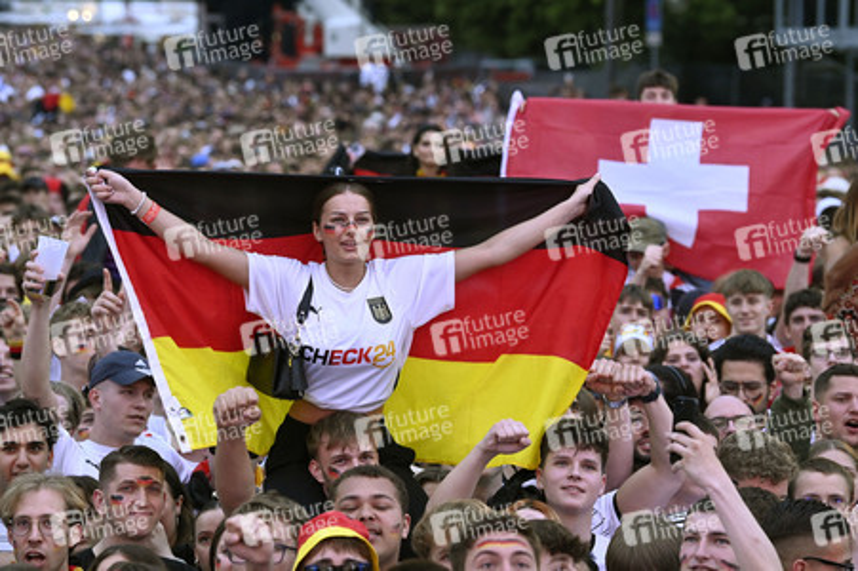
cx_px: 429
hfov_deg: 12.1
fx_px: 4049
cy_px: 286
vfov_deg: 8.1
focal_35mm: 170
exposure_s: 1/500
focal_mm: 170
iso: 4000
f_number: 6.3
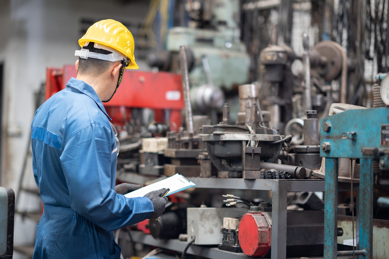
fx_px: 918
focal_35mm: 85
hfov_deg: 23.9
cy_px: 130
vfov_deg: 16.1
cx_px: 194
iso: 400
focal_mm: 85
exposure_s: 1/125
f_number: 1.4
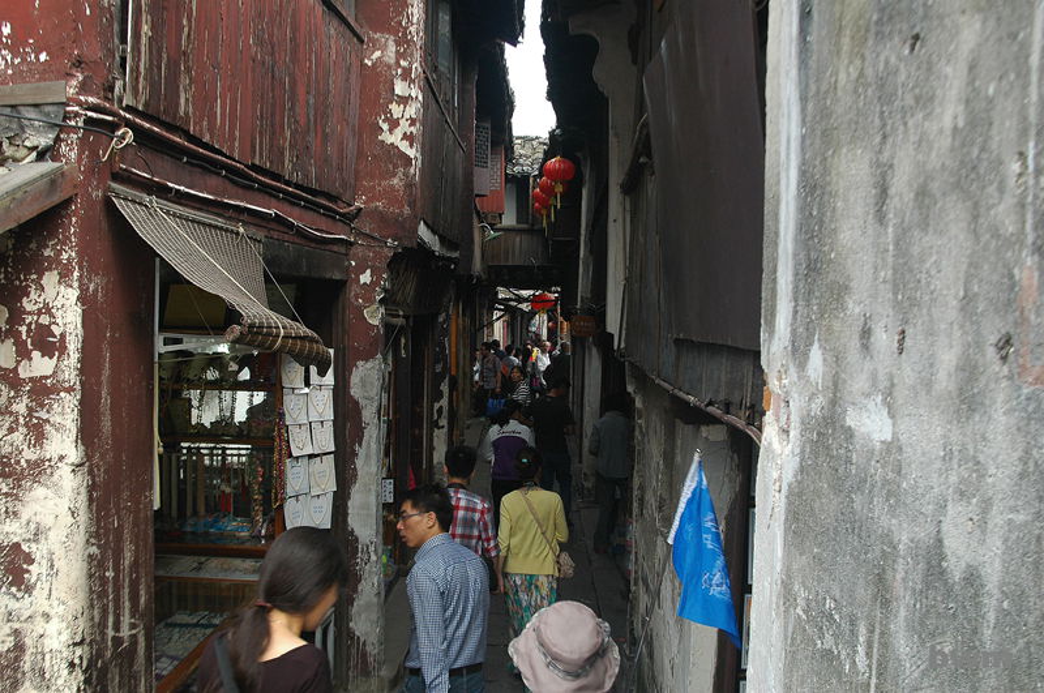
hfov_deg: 46.5
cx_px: 522
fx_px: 1216
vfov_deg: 31.8
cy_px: 346
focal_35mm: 42
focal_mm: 28
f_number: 8
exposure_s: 1/60
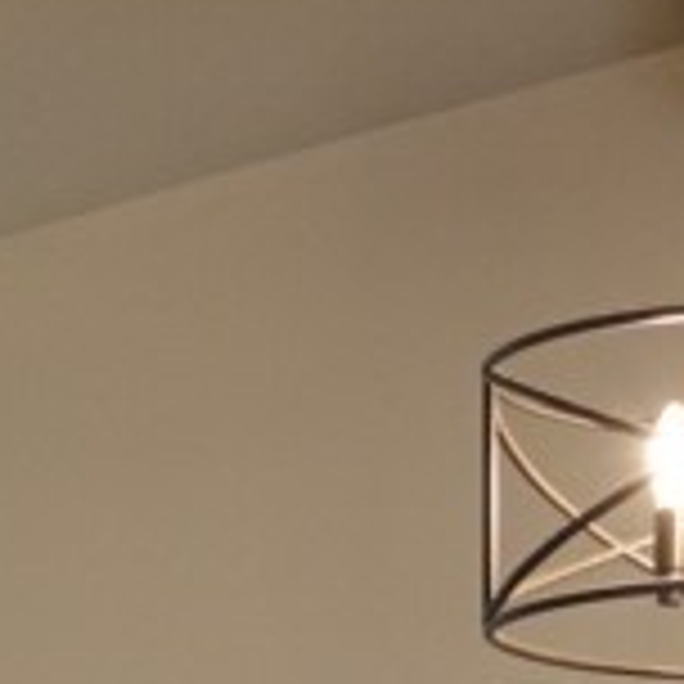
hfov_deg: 8.0
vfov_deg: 7.6
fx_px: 4851
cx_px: 914
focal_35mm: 217
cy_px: 1570
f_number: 2.8
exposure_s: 1/30
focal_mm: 9
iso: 250
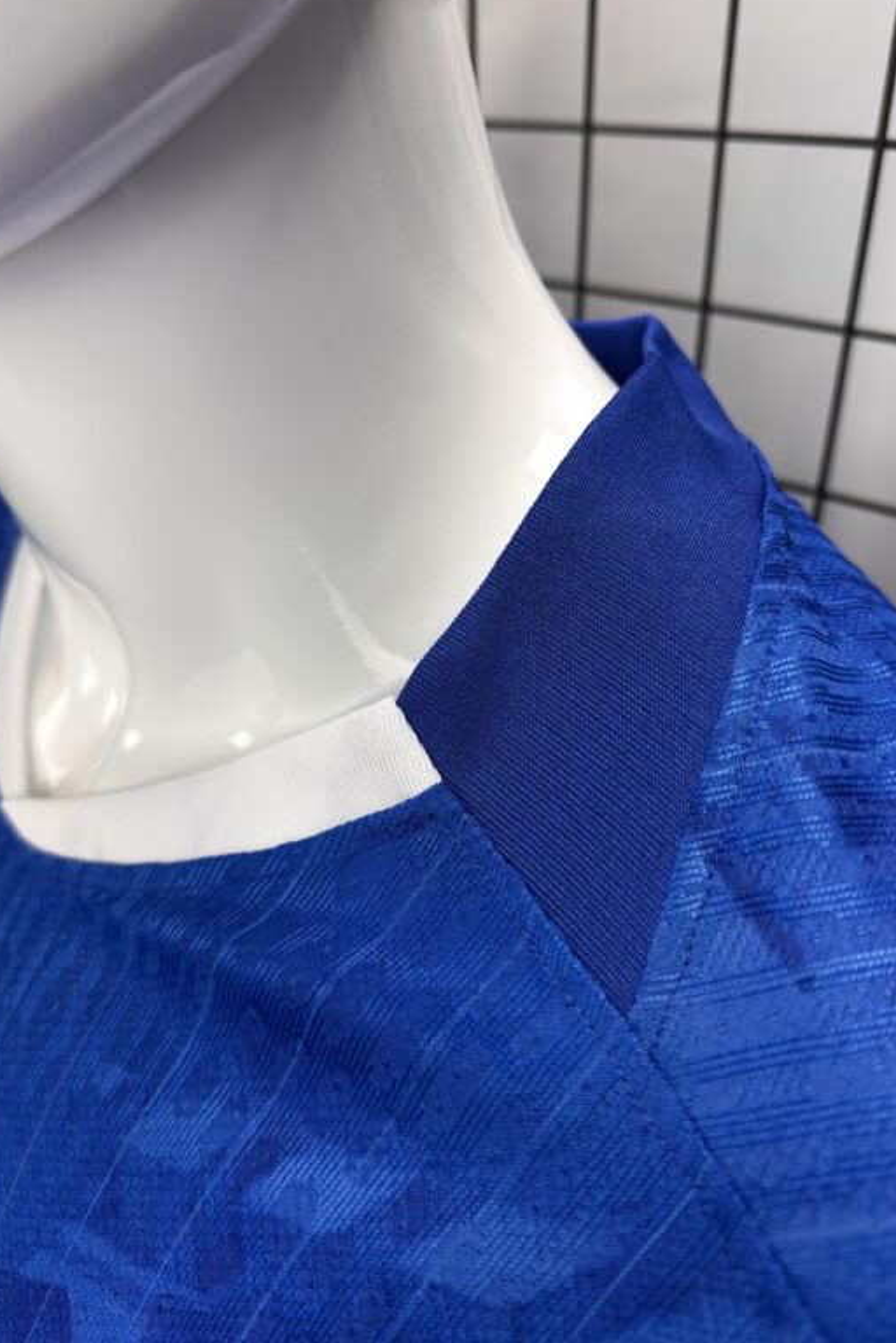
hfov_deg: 49.5
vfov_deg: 69.4
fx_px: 971
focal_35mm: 26
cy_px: 659
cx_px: 472
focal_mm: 6.86
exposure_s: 1/120
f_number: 1.78
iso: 64
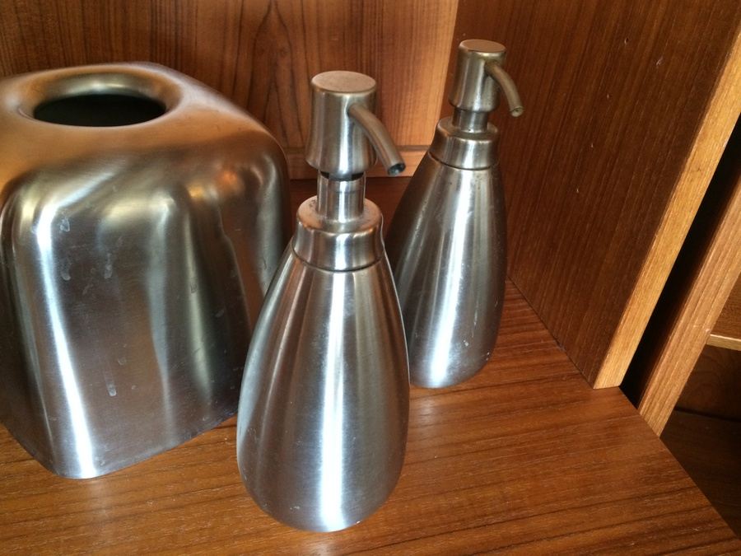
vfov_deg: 46.8
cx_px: 370
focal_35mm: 30
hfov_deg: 60.0
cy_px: 278
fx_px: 642
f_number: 2.2
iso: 250
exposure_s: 1/30
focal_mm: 4.12
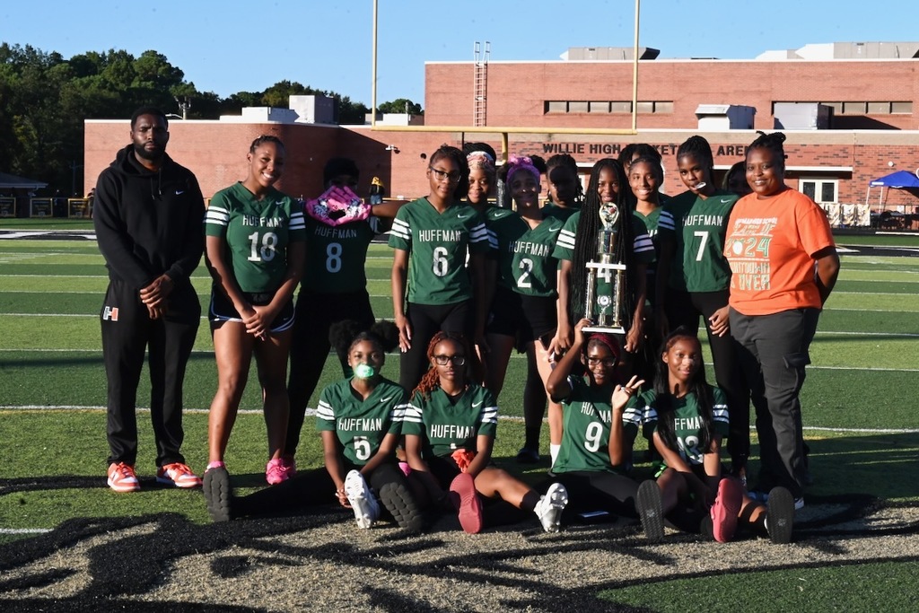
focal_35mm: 76
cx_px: 460
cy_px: 306
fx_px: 1940
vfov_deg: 18.0
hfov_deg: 26.6
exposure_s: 1/500
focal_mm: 76
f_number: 22
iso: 1800
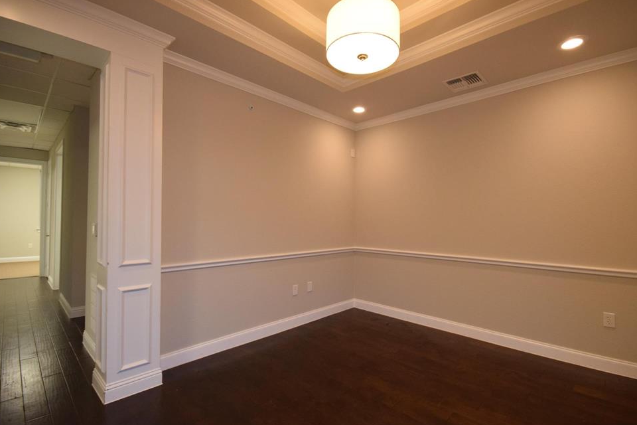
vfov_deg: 73.7
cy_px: 214
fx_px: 283
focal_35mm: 16
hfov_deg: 96.7
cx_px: 330
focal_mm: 10
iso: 1600
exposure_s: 1/30
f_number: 8
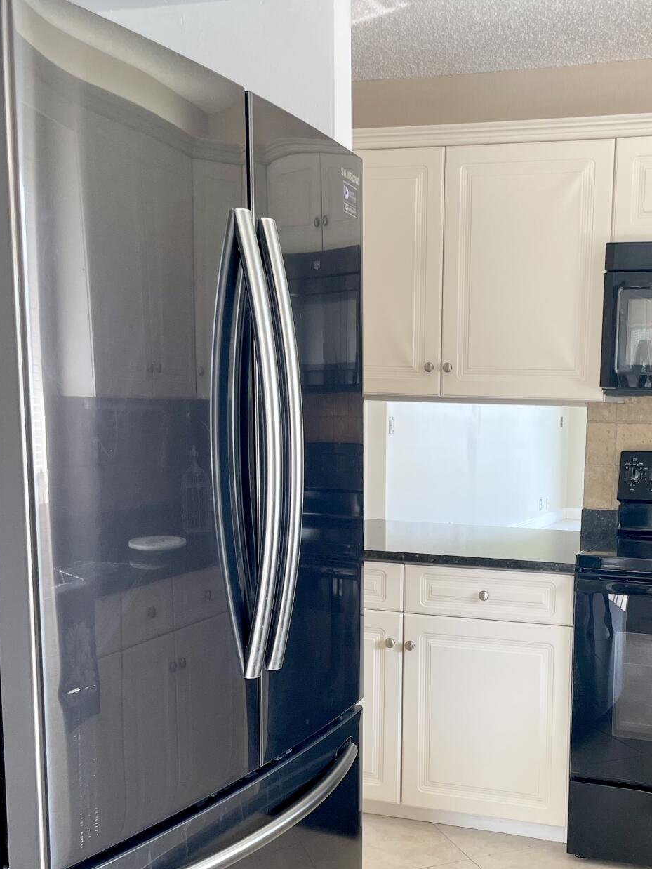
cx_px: 493
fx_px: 1054
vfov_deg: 44.3
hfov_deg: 33.6
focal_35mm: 42
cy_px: 562
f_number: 1.6
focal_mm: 4.2
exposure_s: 1/60
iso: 64
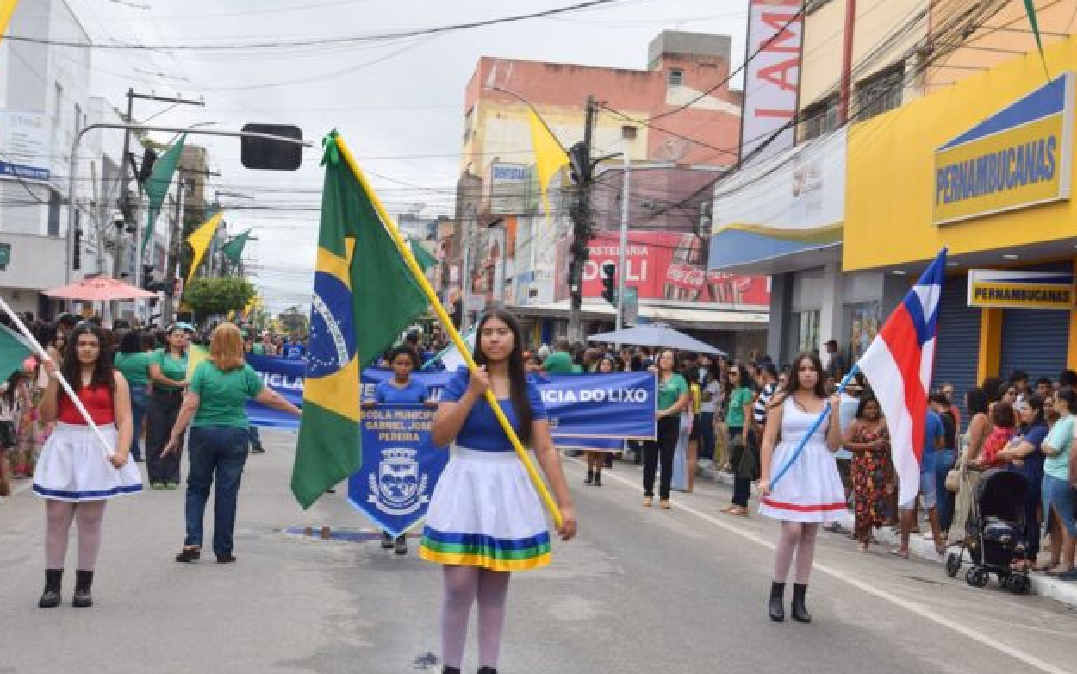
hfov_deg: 29.8
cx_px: 588
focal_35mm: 69
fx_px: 2026
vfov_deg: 18.9
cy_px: 365
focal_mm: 38
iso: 200
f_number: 9
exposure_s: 1/320
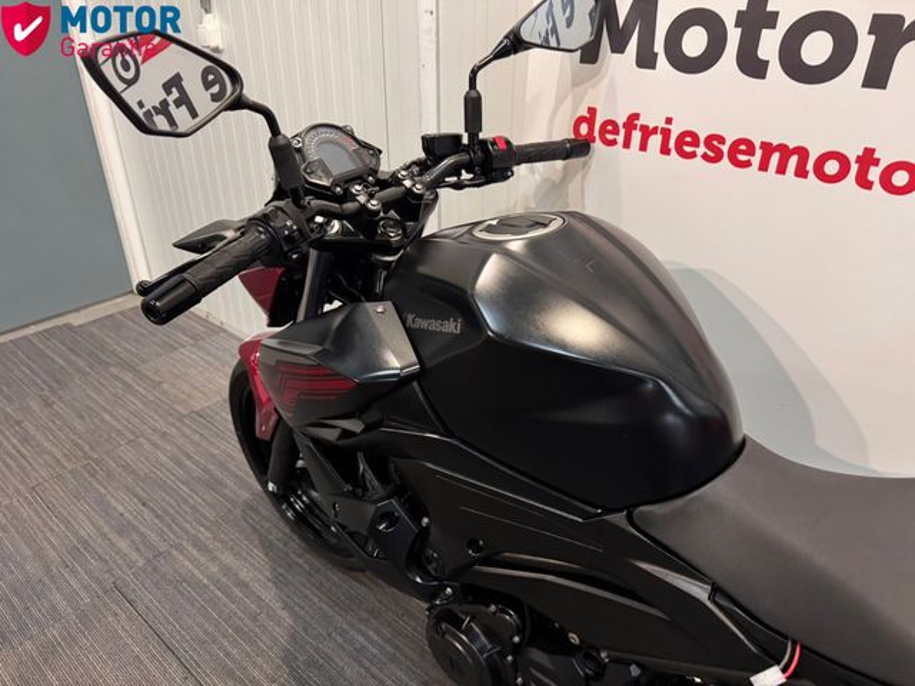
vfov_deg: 56.8
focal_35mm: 24
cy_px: 343
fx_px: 634
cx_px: 458
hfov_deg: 71.6
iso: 500
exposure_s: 1/50
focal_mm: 6.76
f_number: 1.78
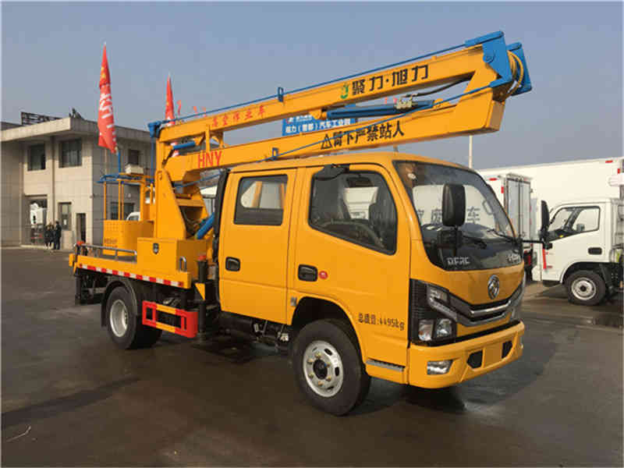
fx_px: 523
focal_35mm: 29
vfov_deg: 48.2
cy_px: 234
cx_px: 312
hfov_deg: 61.7
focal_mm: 4.15
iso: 25
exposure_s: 1/1451
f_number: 2.2
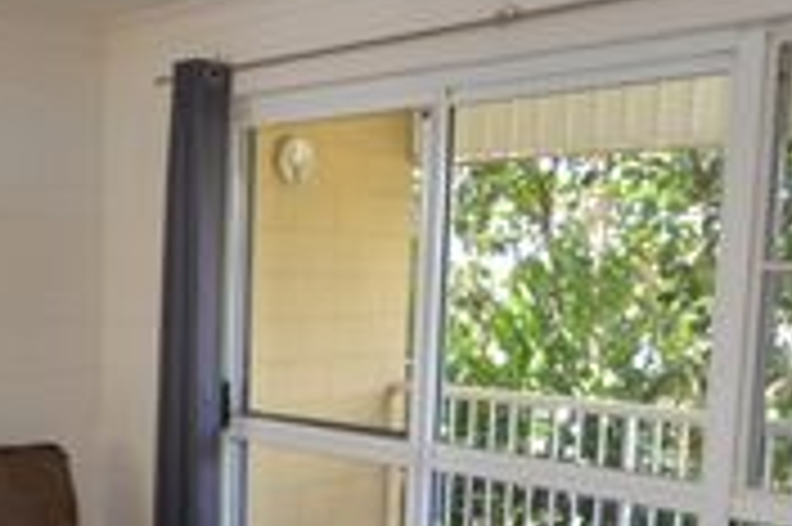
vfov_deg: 27.5
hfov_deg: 38.6
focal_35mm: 48
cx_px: 94
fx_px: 1055
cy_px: 420
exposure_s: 1/60
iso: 500
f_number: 3.8
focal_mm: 12
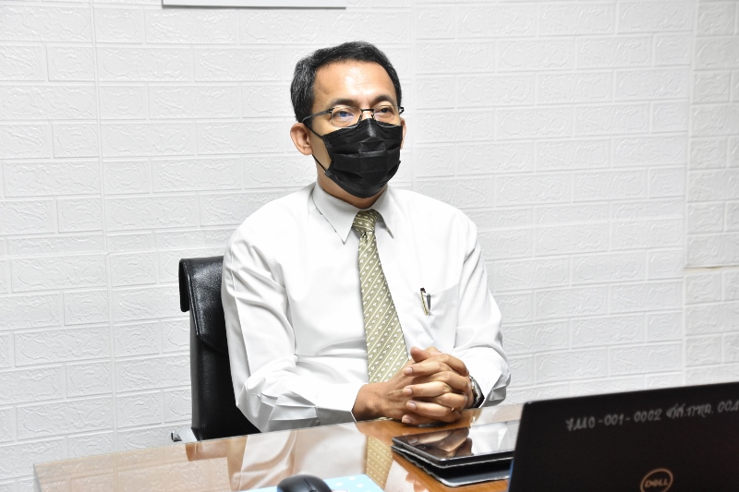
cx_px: 370
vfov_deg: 20.6
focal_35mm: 66
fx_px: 1354
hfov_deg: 30.5
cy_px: 246
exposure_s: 1/80
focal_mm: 44
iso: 3200
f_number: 5.6
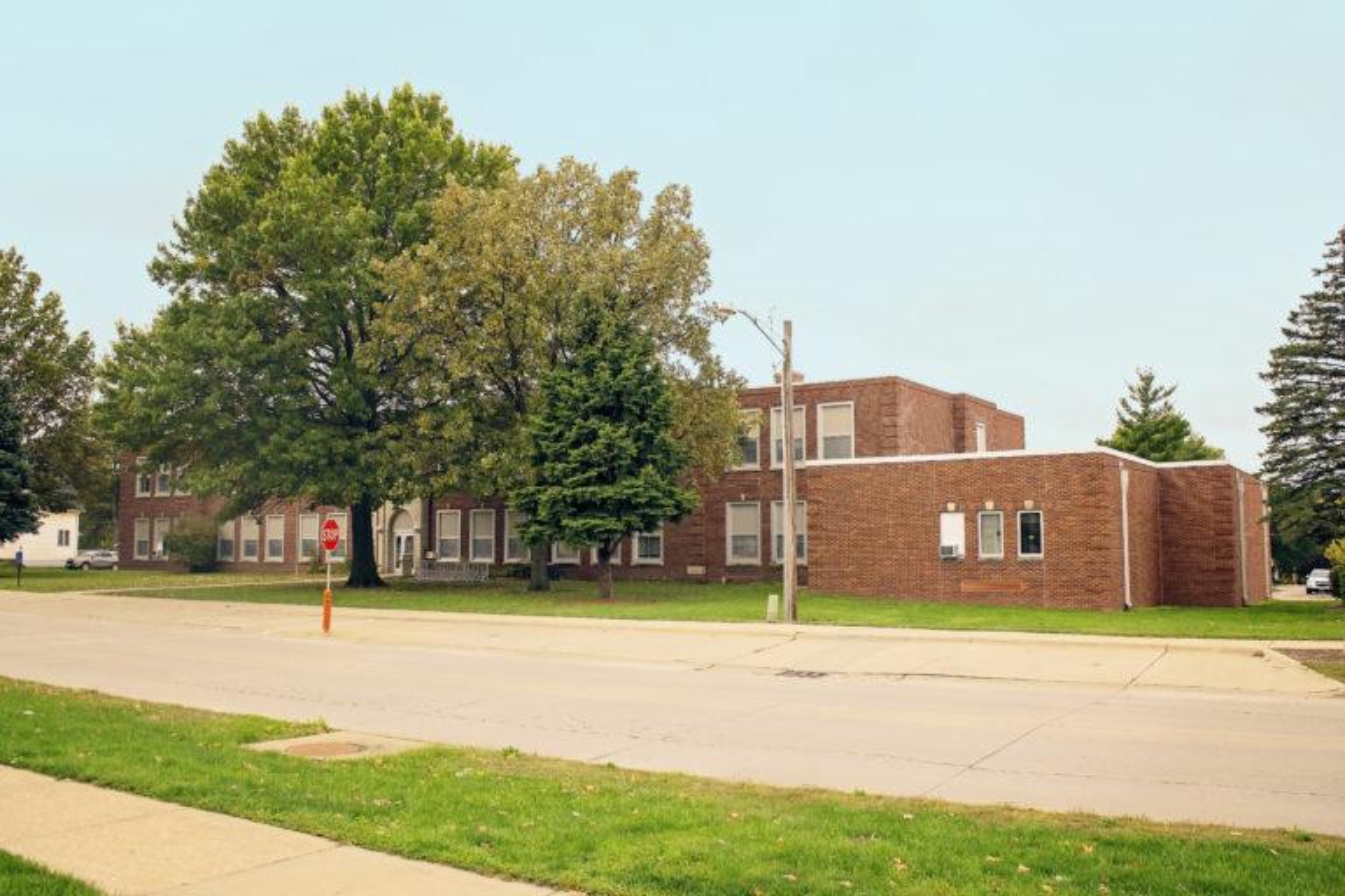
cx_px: 672
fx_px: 1121
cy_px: 448
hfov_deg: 61.9
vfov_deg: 43.6
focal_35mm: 30
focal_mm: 20
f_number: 6.3
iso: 400
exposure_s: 1/1600
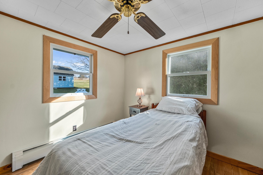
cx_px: 132
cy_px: 88
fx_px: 102
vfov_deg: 81.2
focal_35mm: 14
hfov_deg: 104.3
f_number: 8
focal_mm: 9.2
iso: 500
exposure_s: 1/25
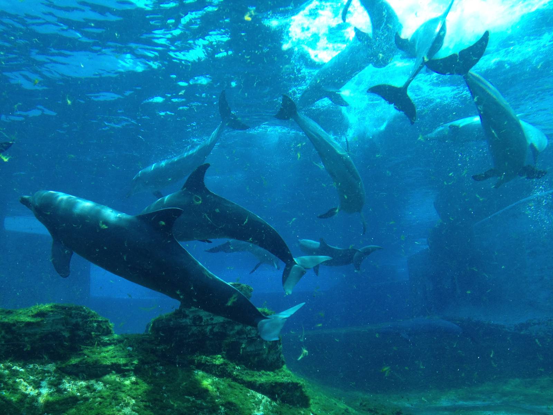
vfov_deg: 40.7
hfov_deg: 52.6
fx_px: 559
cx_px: 276
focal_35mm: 35
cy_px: 208
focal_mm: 4.28
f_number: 2.4
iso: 64
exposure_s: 1/255
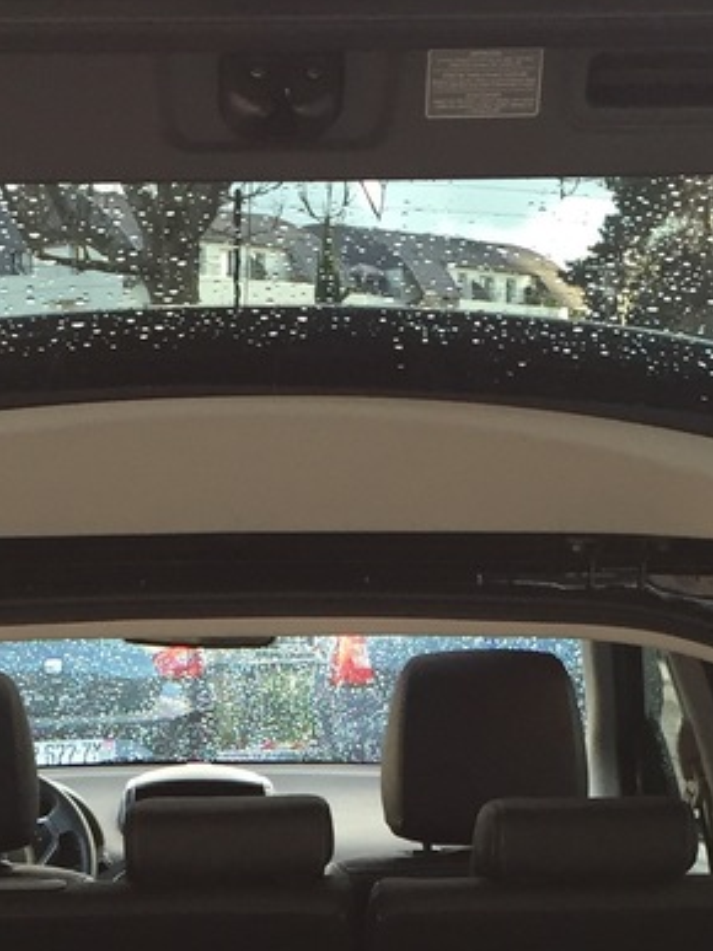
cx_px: 192
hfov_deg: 15.3
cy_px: 1150
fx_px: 2638
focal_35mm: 96
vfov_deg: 19.2
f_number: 2.2
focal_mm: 4.15
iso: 40
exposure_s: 1/33
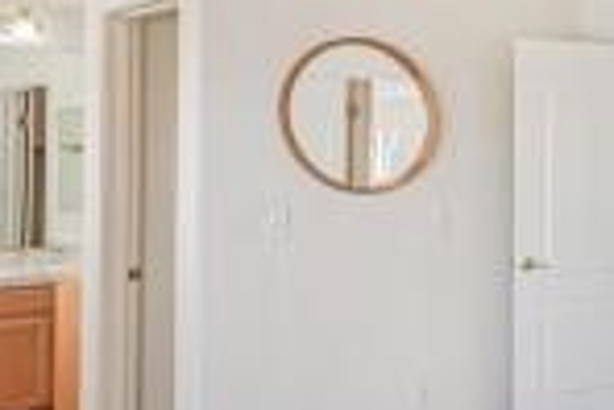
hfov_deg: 32.0
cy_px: 184
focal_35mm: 45
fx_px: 768
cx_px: 817
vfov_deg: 29.9
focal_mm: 14
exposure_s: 1/25
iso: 100
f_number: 8
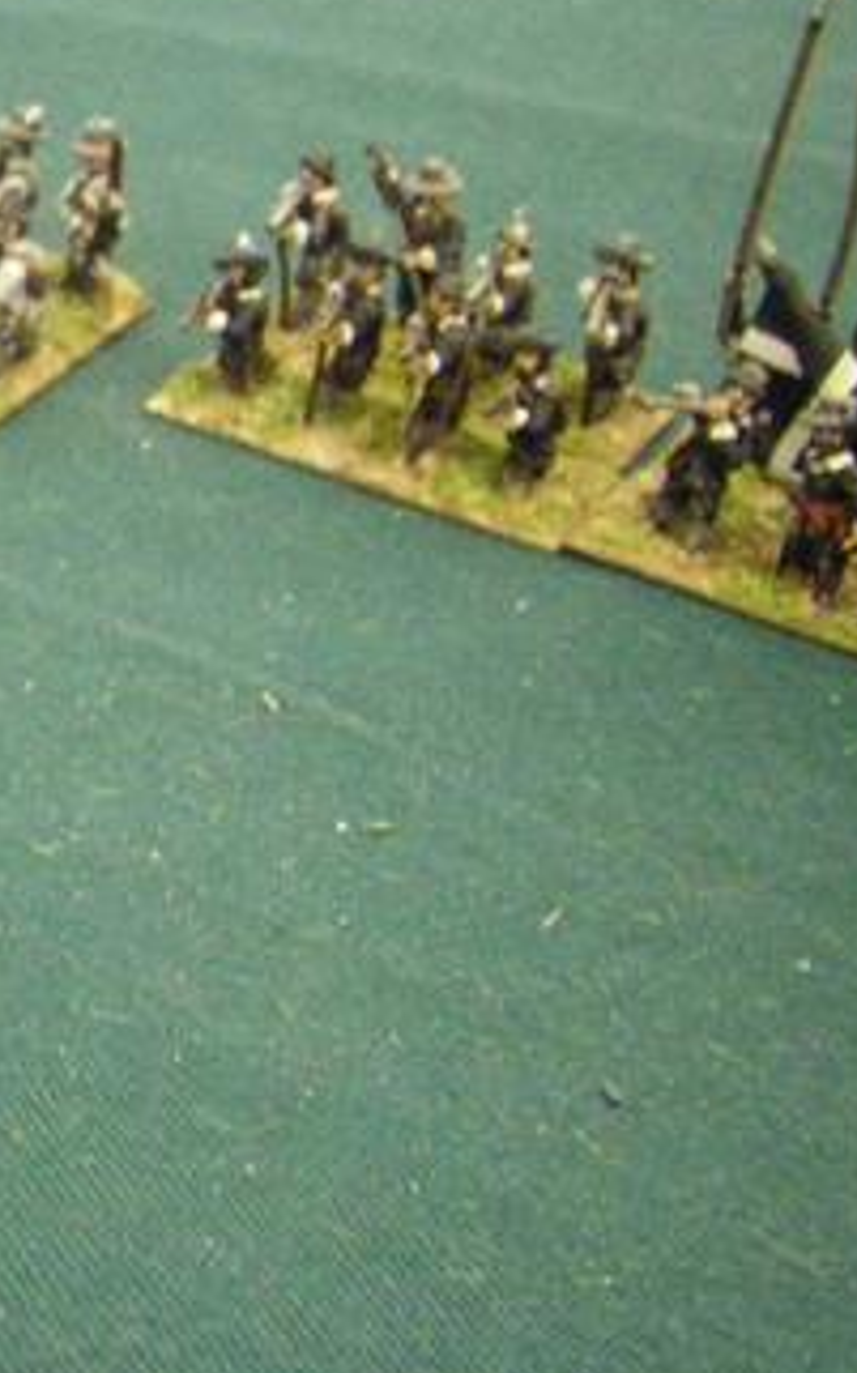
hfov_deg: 12.6
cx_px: -674
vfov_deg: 21.7
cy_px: 330
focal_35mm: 95
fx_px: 3553
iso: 800
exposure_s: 1/20
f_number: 3.5
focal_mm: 6.3
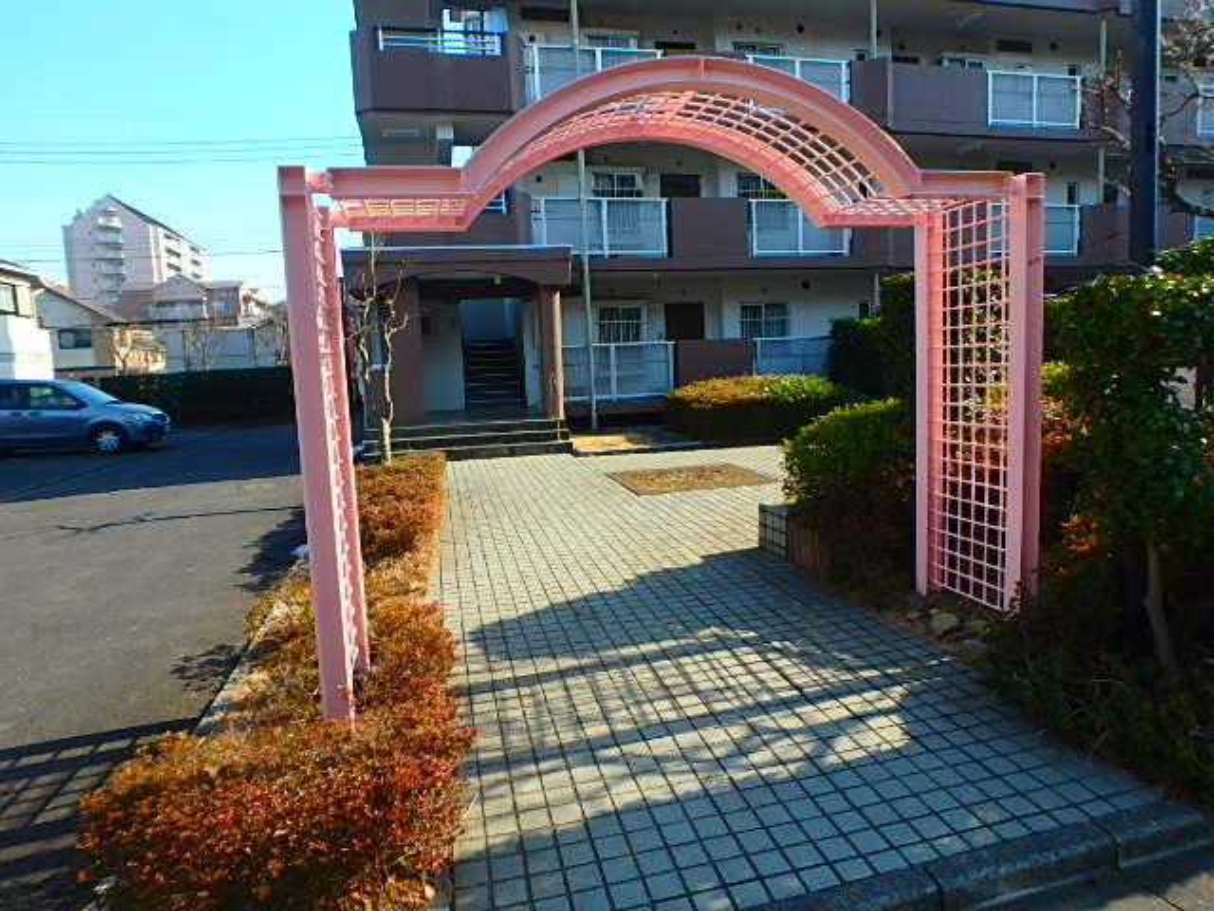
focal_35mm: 21
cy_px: 456
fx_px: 736
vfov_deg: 63.4
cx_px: 607
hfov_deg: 79.0
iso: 125
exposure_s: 1/500
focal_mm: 3.7
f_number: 3.5
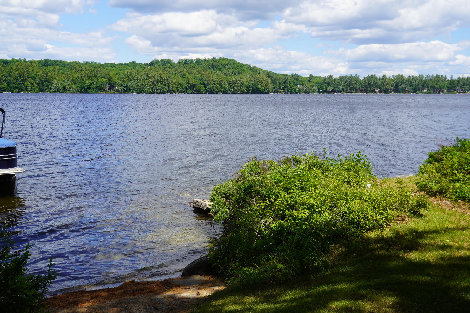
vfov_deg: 34.2
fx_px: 509
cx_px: 235
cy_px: 156
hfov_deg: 49.6
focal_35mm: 39
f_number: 9
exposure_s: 1/160
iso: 100
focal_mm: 26
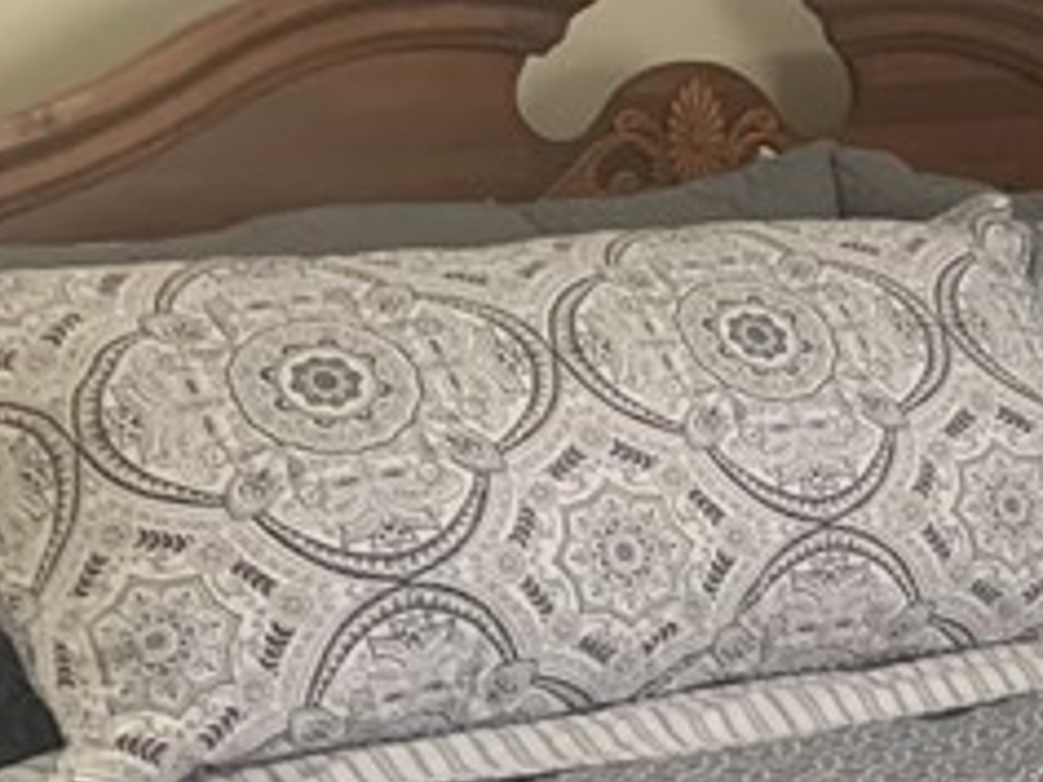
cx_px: 2232
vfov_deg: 13.1
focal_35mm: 113
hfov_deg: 14.0
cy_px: 278
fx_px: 3405
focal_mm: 4.25
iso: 200
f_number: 1.8
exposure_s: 1/60
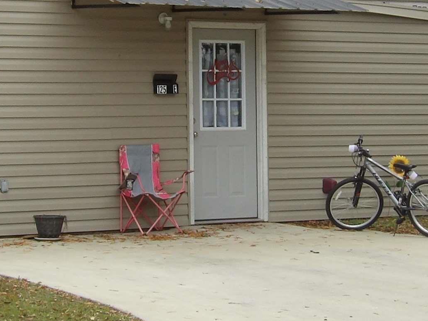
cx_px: 209
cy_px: 112
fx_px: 1954
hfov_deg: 12.5
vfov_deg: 9.4
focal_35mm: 158
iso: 100
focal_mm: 9.5
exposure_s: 1/60
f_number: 7.8
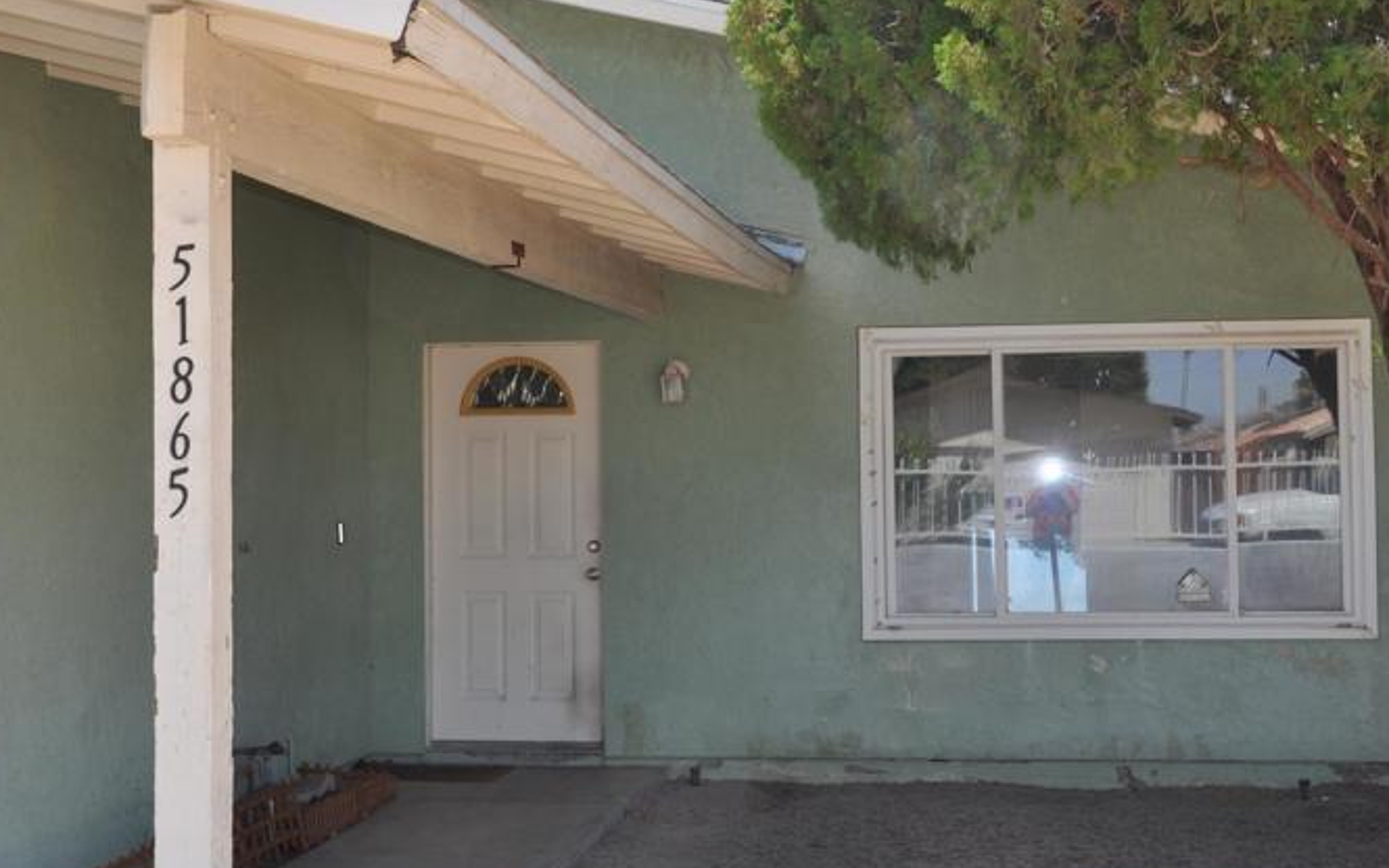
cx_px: 744
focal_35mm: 59
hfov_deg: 34.6
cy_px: 365
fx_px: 2226
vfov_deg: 22.1
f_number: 9
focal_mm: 25
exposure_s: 1/200
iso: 200
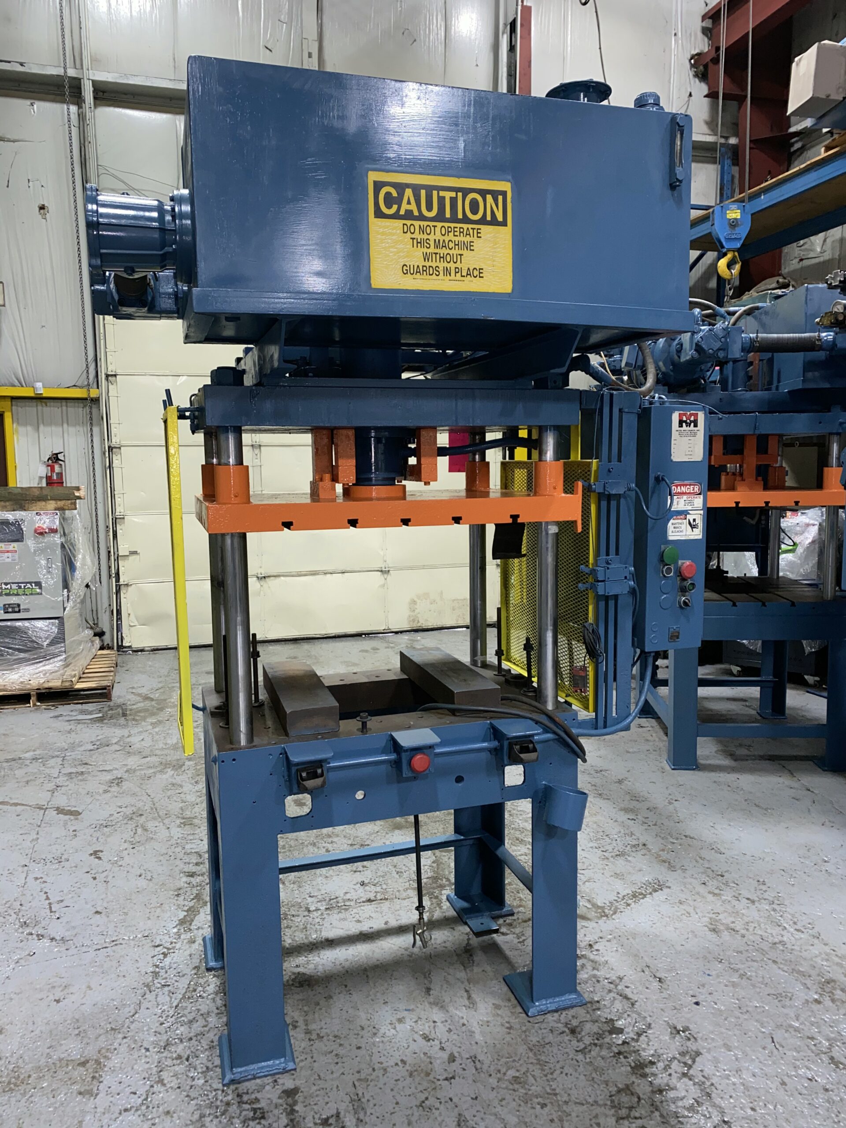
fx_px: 847
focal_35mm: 26
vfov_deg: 67.3
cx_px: 423
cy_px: 564
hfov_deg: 53.1
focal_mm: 4.25
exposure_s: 1/15
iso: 40
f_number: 1.8
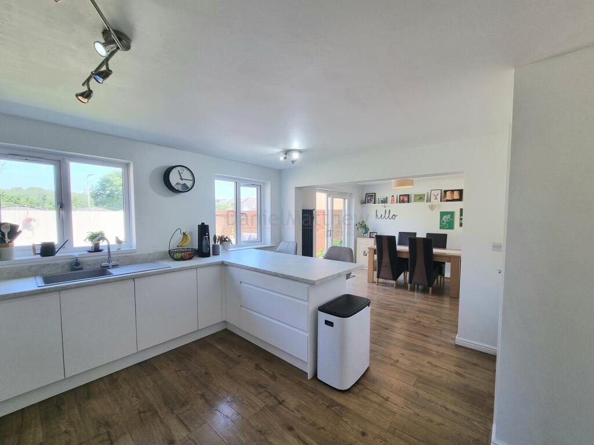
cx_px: 297
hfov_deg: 106.2
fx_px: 223
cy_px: 222
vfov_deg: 89.9
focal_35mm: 13
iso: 50
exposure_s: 1/105
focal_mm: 2.2
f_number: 2.2
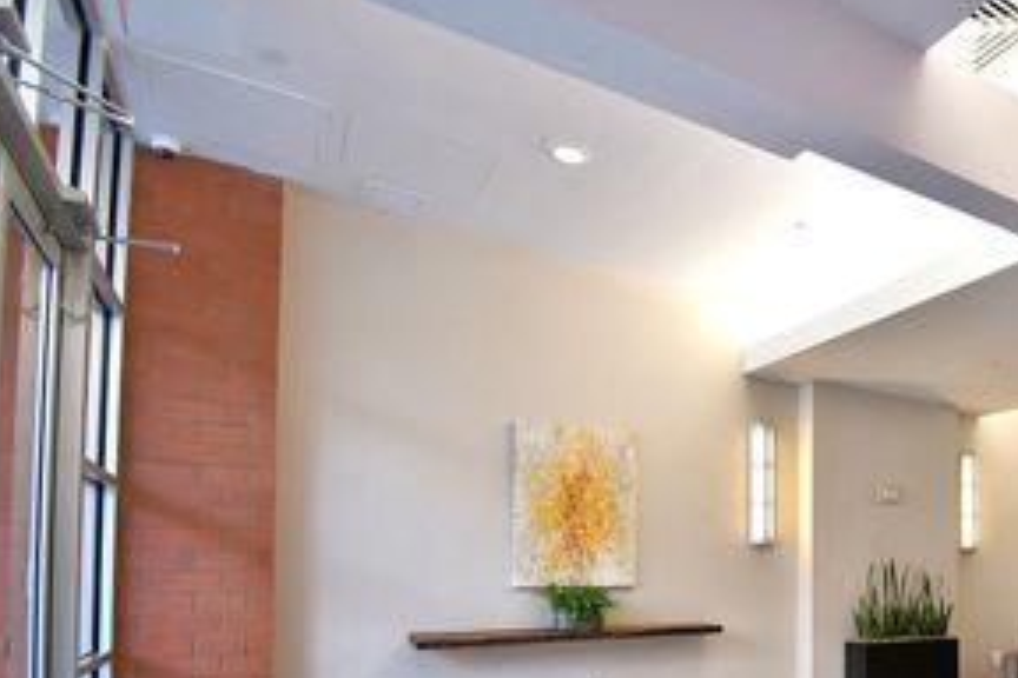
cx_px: 848
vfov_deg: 46.6
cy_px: 553
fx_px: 735
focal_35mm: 26
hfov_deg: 62.1
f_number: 4.5
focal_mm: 10
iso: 800
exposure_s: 1/125
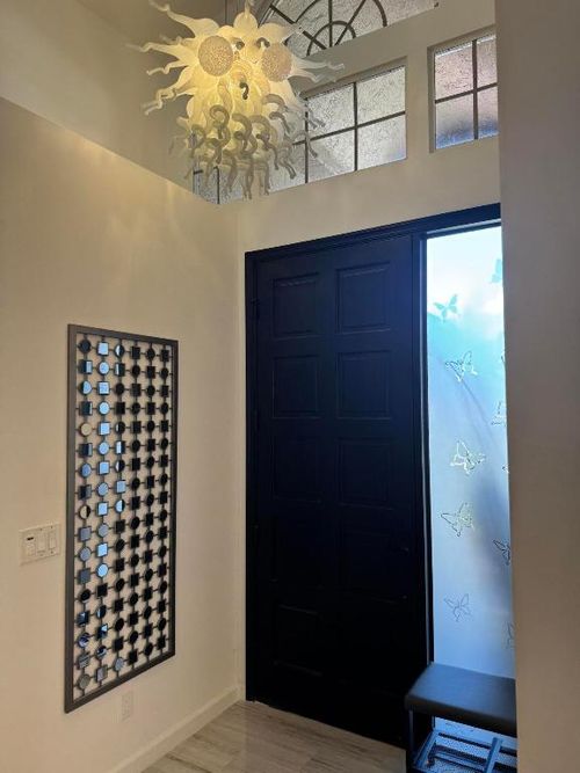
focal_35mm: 24
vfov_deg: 71.6
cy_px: 386
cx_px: 290
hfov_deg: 56.8
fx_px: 536
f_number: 1.78
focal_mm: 6.76
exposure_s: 1/120
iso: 80
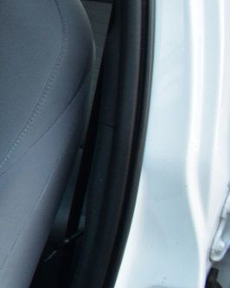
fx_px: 664
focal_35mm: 78
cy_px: 157
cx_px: -208
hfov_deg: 16.0
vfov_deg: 24.4
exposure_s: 1/15
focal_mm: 18
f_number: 4
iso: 1600
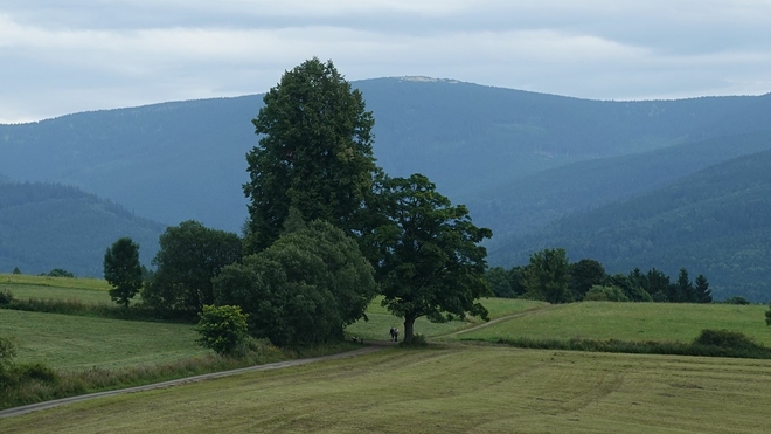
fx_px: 3311
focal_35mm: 162
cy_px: 244
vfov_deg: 7.5
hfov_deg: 13.2
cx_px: 199
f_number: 6.3
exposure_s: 1/200
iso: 125
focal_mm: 37.41
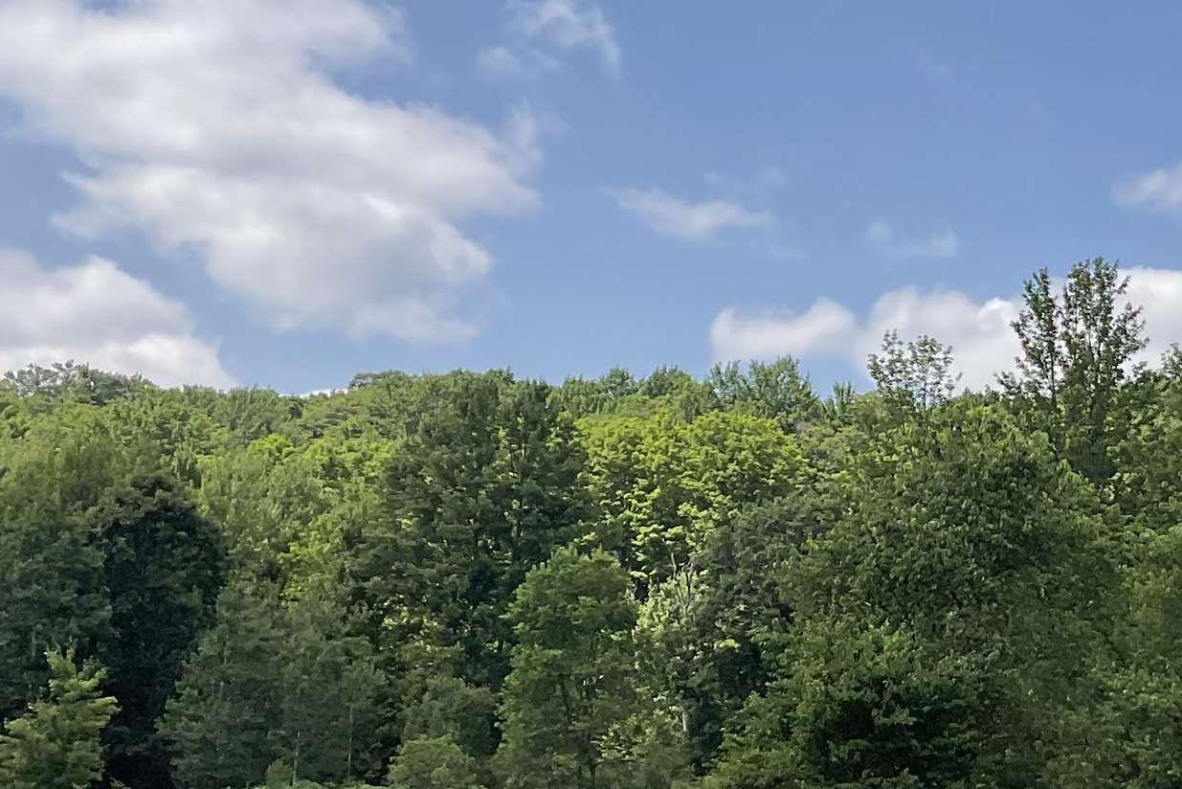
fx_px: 2463
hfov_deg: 25.6
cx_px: 1187
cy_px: 406
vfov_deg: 18.2
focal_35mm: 75
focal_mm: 3
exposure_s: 1/2141
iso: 16
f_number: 1.8
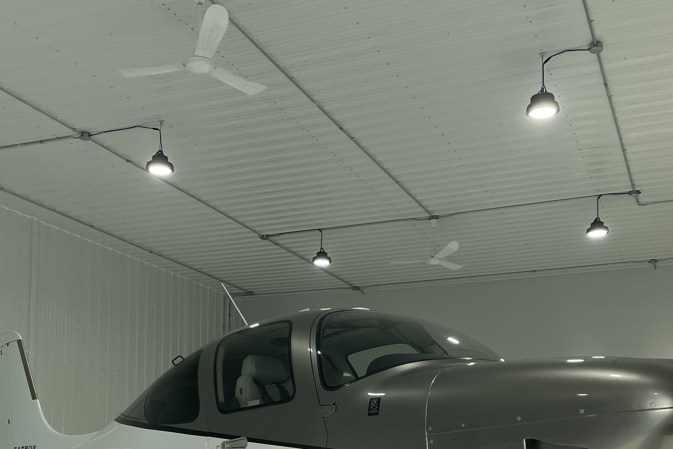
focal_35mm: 47
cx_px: 341
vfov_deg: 27.3
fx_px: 879
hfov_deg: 41.9
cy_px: 431
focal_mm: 4.2
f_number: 1.6
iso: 32
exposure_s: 1/831
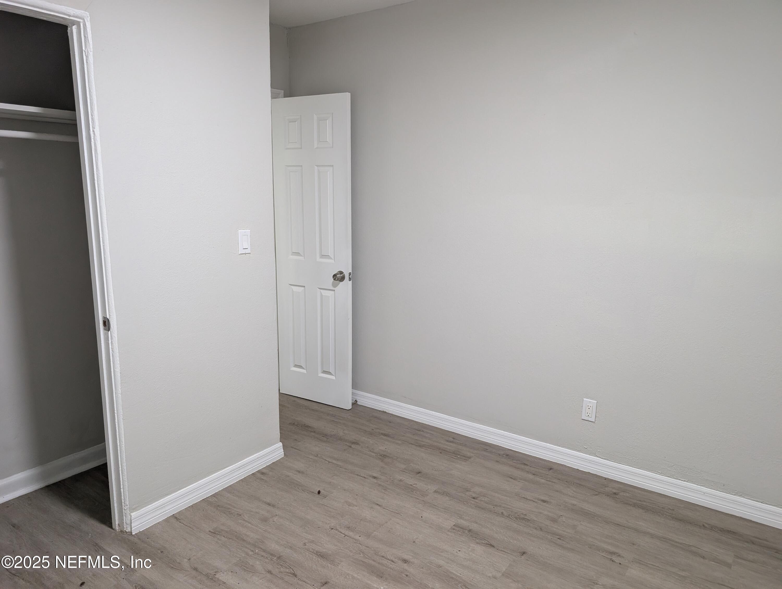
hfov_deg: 71.5
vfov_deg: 56.9
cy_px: 294
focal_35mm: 24
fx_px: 543
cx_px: 391
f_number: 1.68
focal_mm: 6.9
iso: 472
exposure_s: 1/74.3
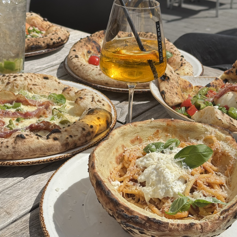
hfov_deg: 30.0
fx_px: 442
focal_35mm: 57
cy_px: 106
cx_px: 118
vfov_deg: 30.0
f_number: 1.78
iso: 64
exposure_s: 1/7092
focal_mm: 6.76
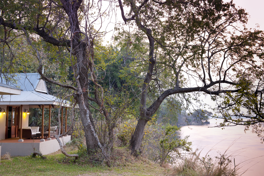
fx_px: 352
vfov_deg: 28.1
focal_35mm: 48
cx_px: 132
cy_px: 88
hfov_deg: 41.1
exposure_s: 1/1.25
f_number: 5.6
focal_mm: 48
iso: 800
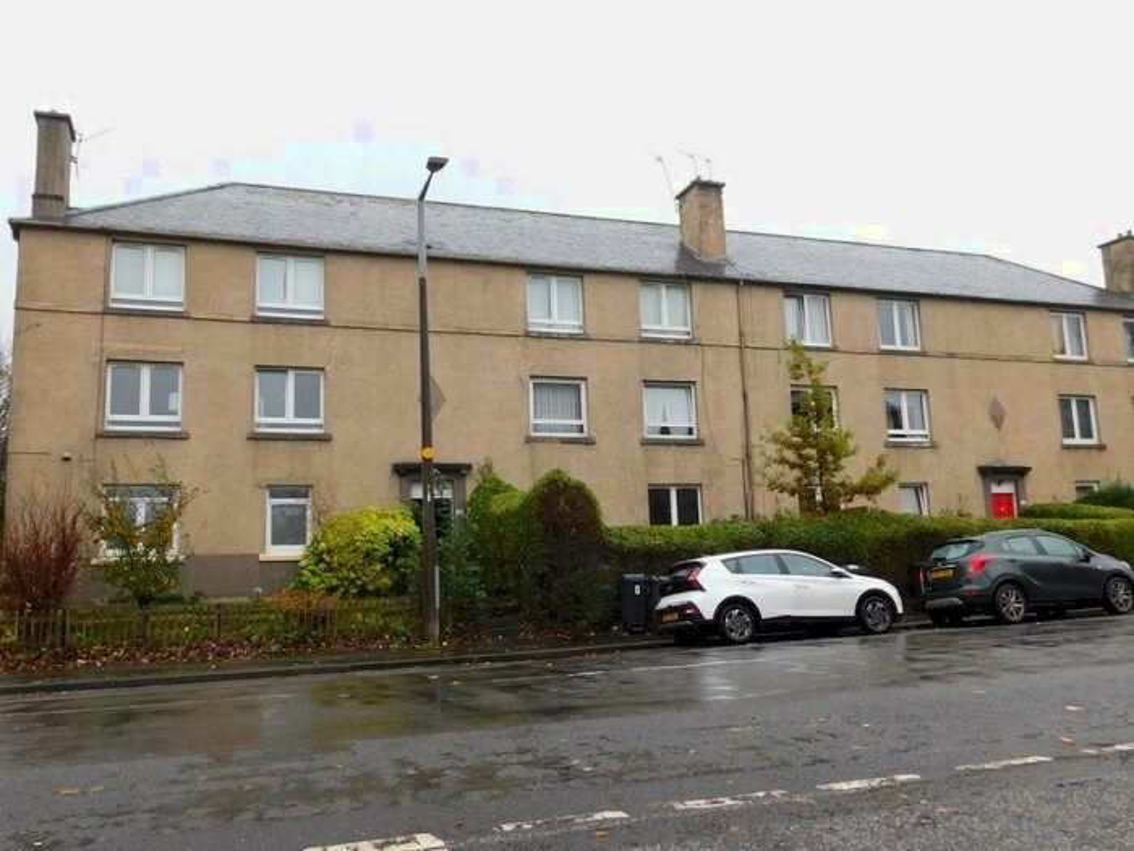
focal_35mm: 30
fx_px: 983
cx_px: 567
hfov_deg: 60.0
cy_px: 426
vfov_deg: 46.8
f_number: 3.2
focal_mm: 5.3
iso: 125
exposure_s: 1/100
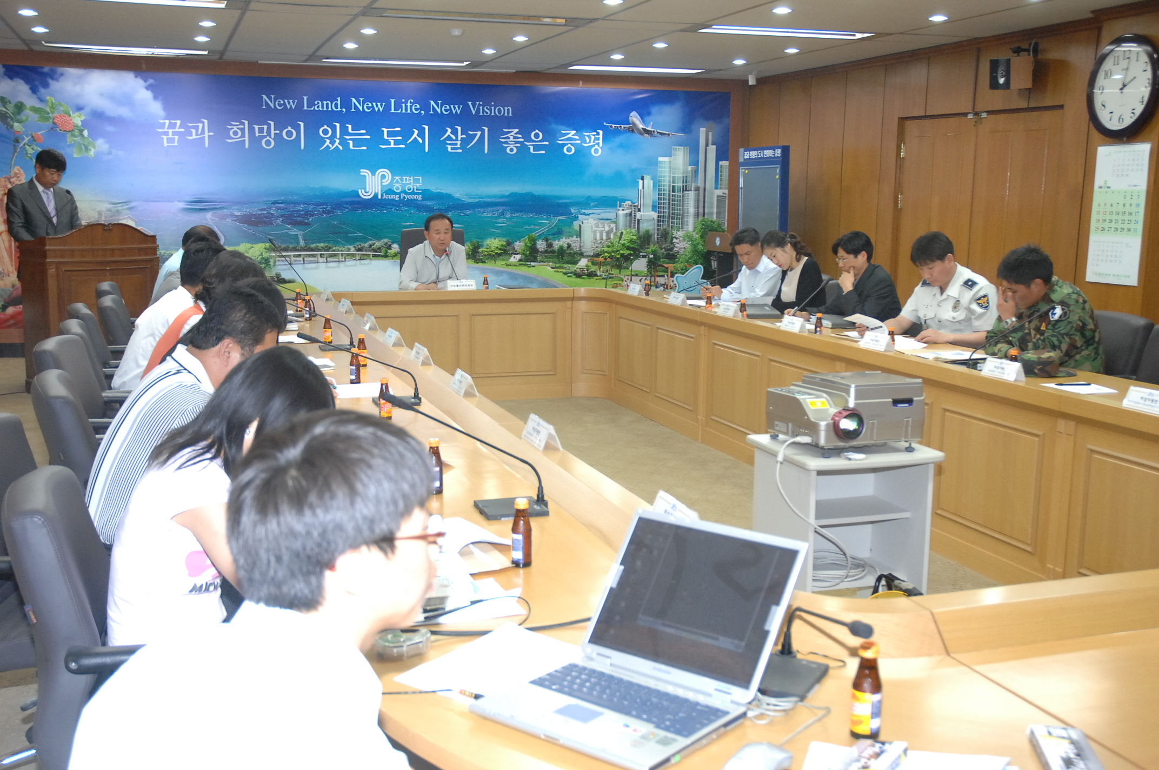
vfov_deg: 32.9
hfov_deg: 48.0
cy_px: 385
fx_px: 1302
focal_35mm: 40
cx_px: 580
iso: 800
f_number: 3.8
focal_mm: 27
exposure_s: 1/60
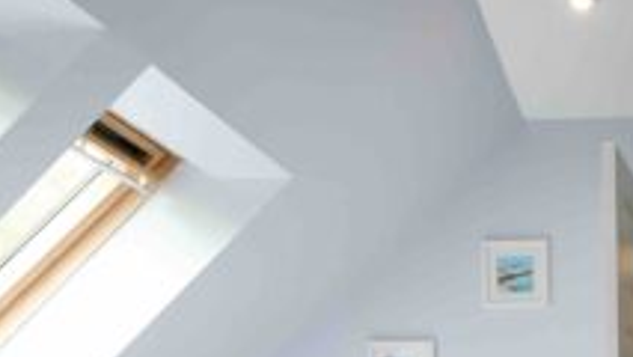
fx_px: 890
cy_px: 419
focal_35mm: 53
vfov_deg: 21.2
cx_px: 660
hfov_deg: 34.8
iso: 400
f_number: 10
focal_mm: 14
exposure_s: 1/20
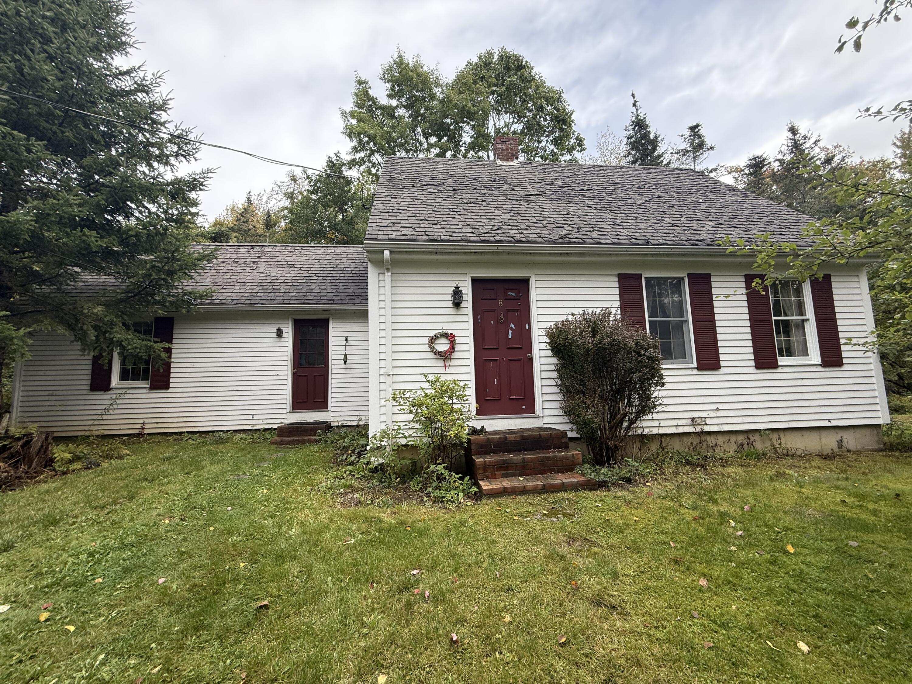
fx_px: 369
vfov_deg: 85.7
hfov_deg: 102.1
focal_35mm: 14
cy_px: 342
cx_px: 456
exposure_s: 1/400
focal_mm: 2.22
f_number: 2.2
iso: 64
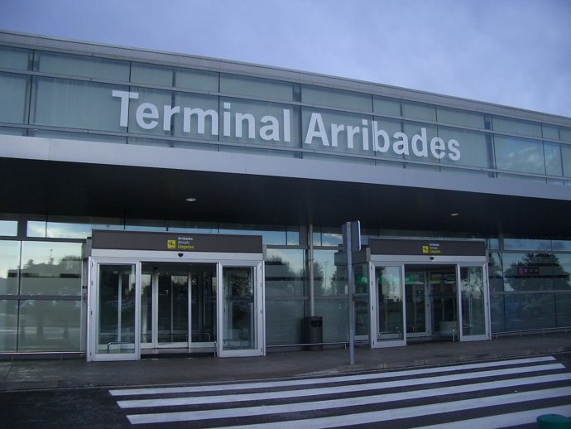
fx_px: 578
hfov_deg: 52.6
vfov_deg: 40.7
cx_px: 286
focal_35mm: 35
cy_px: 214
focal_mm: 5.8
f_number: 2.6
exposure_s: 1/500
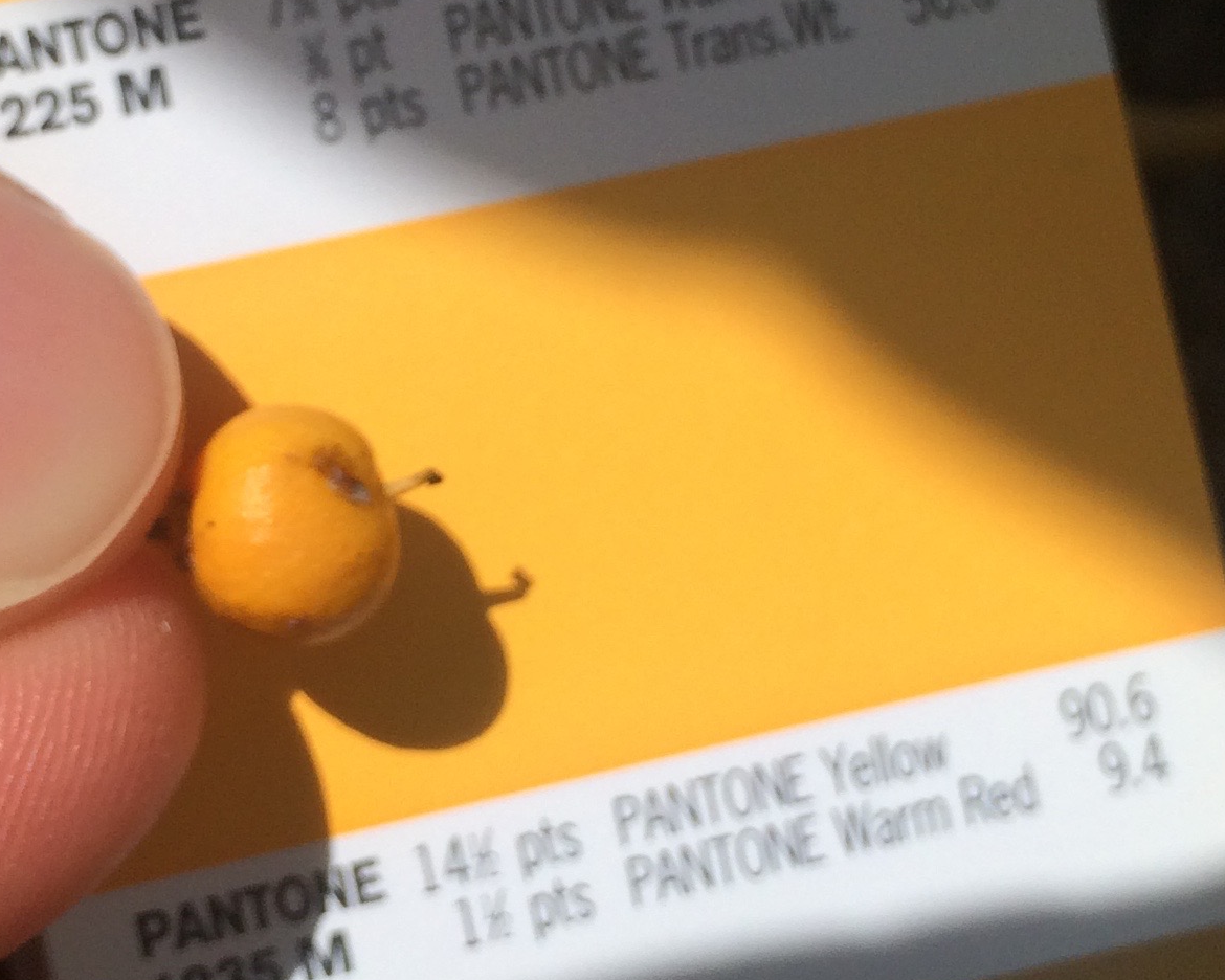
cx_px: 439
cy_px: 204
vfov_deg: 19.2
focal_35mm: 79
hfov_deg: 24.1
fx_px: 2864
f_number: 2.2
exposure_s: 1/4566
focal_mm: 4.15
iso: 32
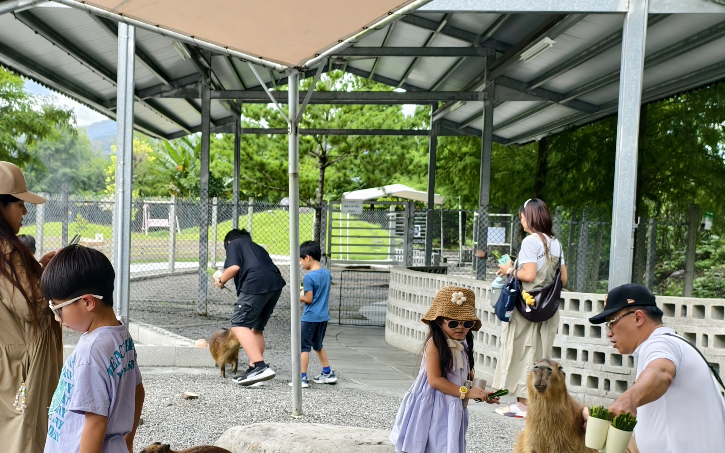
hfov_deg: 38.9
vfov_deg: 25.2
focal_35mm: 51
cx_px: 214
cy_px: 302
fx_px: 1008
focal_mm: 6.54
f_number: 1.57
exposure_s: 1/585
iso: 71
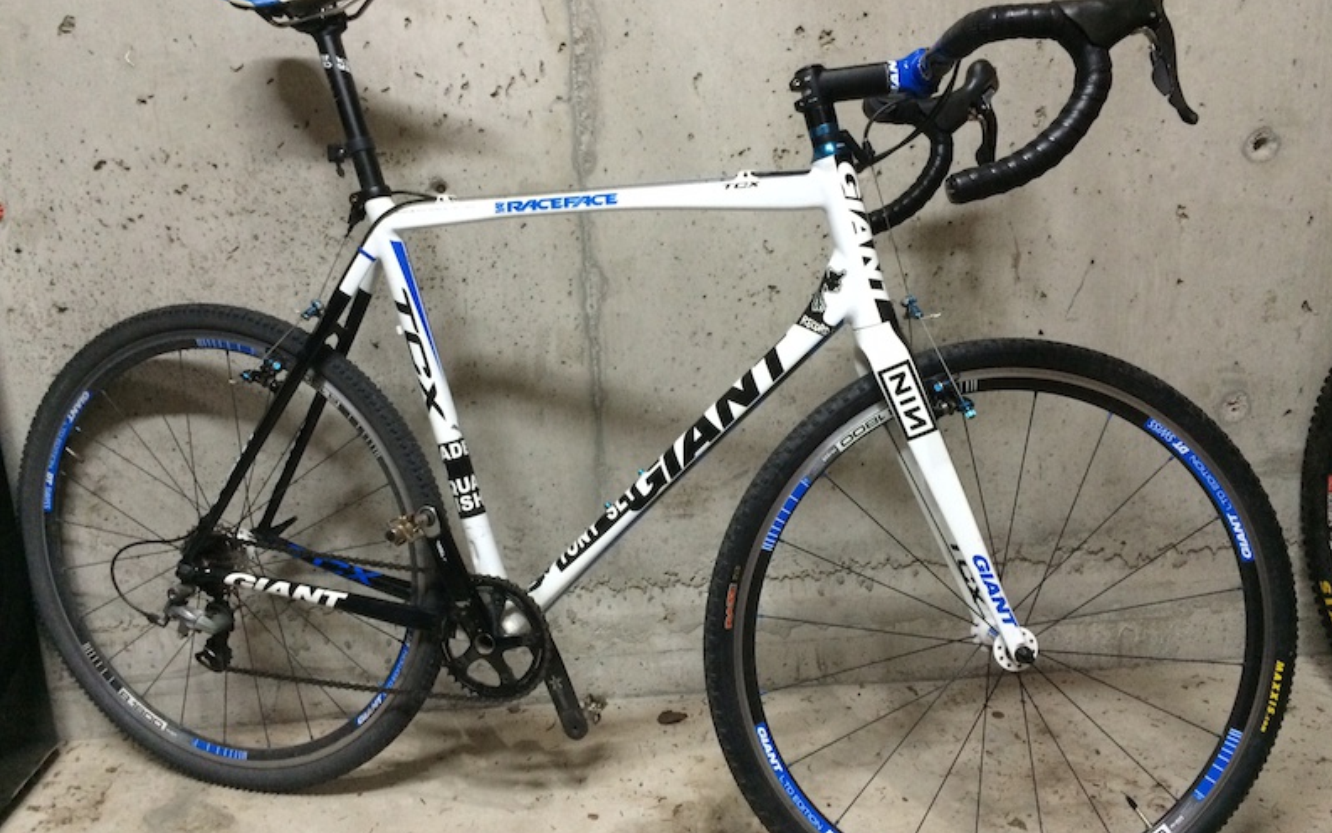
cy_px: 420
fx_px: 1126
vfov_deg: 40.6
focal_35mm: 31
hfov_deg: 61.2
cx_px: 670
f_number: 2.2
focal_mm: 4.15
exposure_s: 1/15
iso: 320
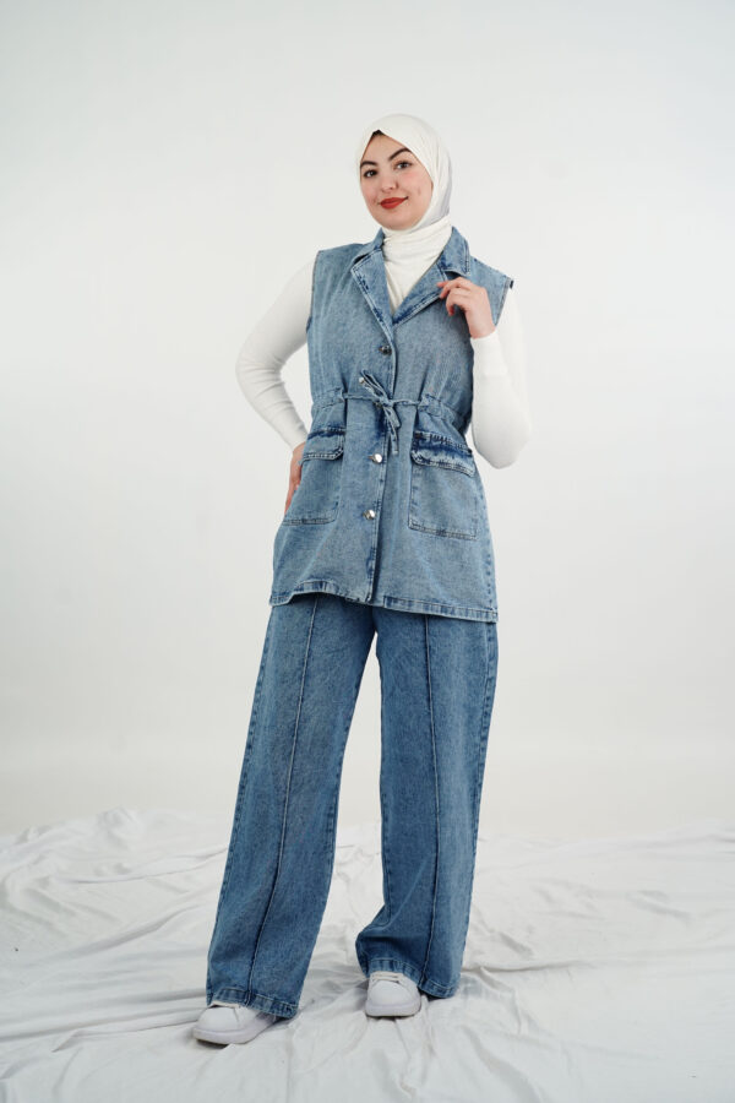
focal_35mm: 60
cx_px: 368
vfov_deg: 33.4
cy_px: 552
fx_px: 1837
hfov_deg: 22.6
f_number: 5.6
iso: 250
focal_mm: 60
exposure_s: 1/100
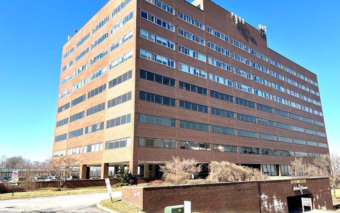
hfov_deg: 66.5
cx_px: 168
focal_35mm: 28
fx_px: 259
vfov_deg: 44.5
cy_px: 100
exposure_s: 1/2457
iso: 50
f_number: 1.5
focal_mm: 5.7
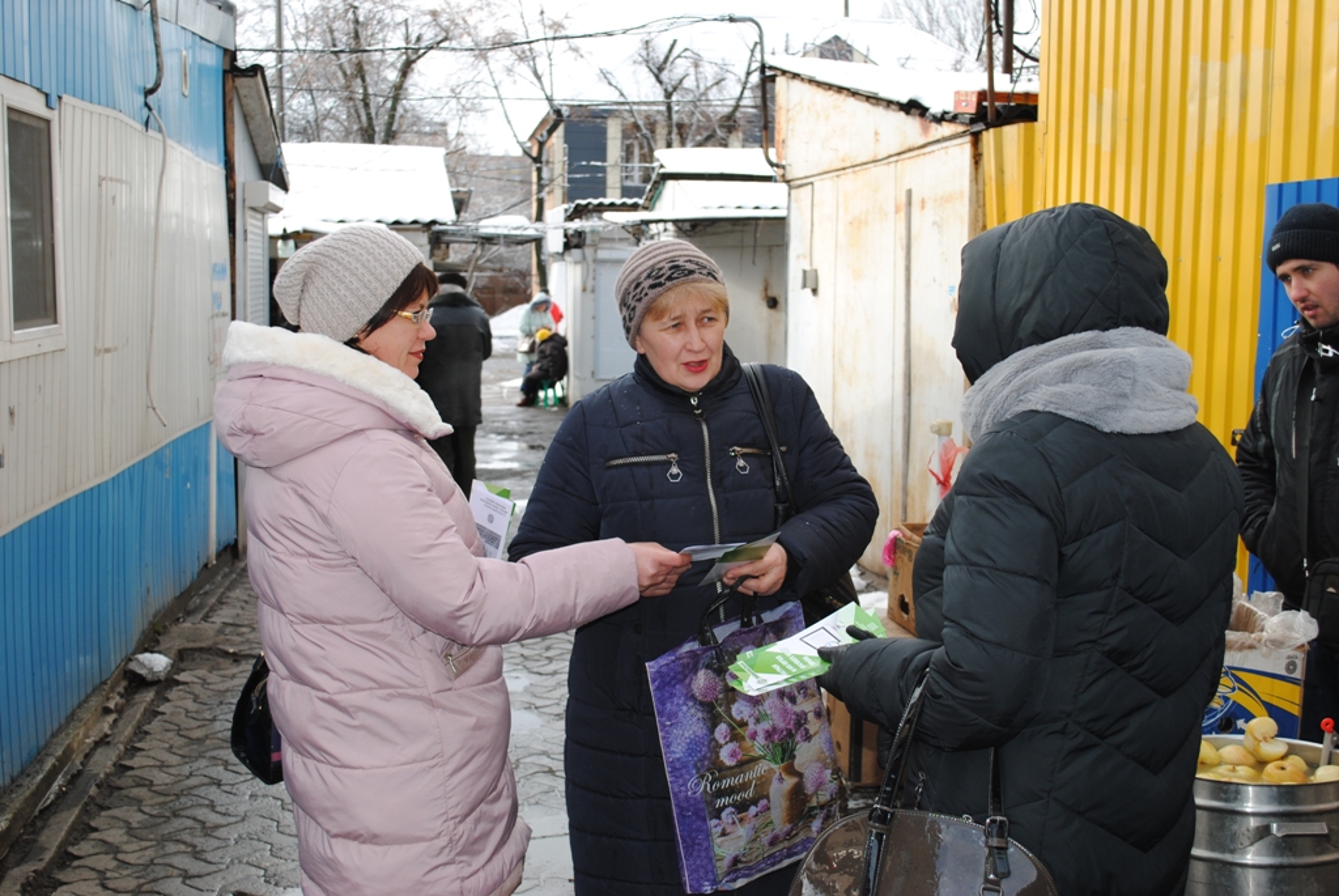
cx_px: 670
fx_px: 1675
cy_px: 448
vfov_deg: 29.9
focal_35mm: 45
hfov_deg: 43.6
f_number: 5
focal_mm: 30
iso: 100
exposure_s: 1/200
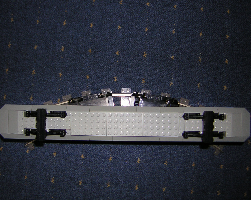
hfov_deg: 47.9
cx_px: 122
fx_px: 282
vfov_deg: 39.2
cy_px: 99
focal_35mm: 38
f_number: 2.6
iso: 50
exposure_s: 1/60.1
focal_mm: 4.7
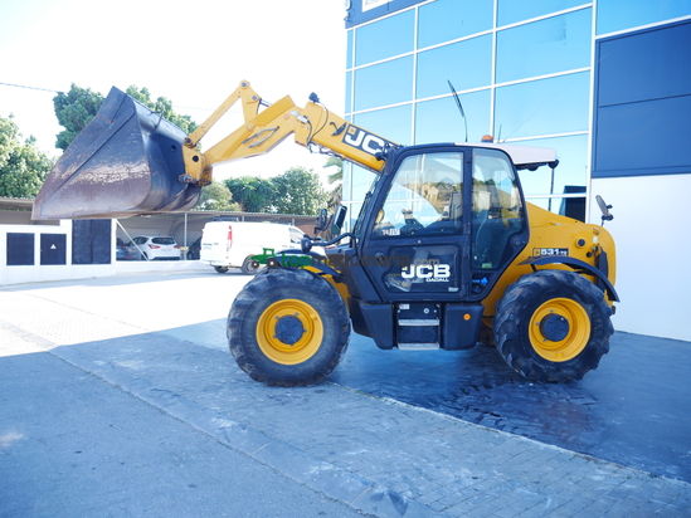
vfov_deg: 46.8
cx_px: 346
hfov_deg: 60.0
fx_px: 599
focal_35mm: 30
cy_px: 259
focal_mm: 15
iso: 200
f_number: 3.6
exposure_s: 1/200
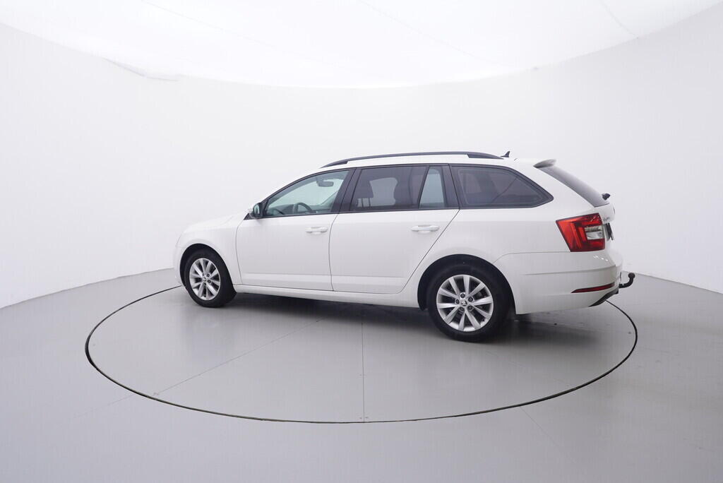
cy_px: 242
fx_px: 452
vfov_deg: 56.2
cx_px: 362
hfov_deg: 77.3
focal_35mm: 22
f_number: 5
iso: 200
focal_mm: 15
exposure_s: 1/80
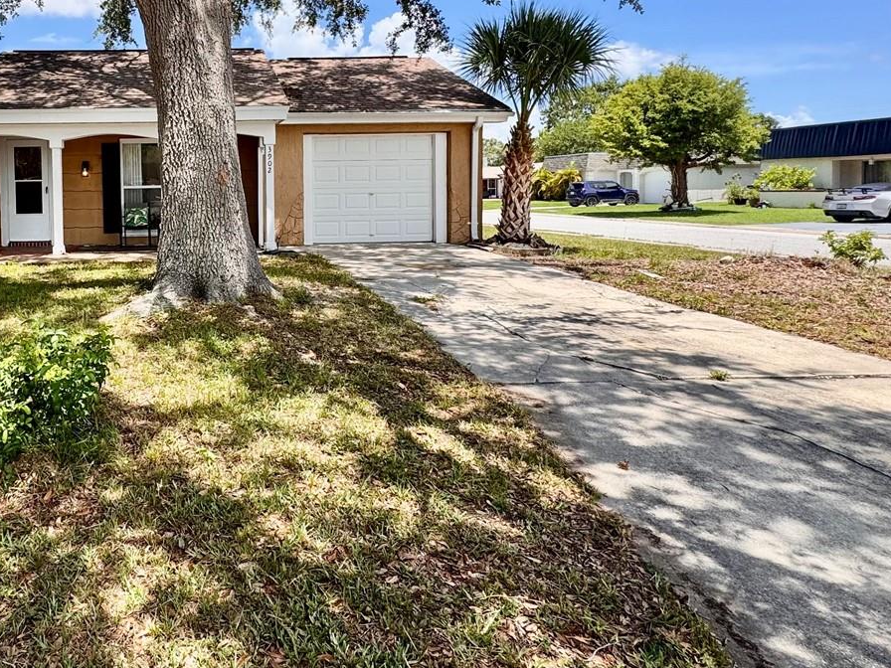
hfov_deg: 64.7
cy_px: 215
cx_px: 210
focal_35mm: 25
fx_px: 643
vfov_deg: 53.6
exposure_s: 1/944
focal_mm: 2.22
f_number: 2.2
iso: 50
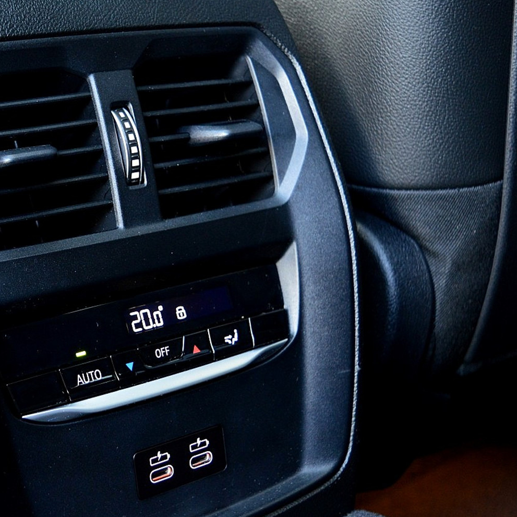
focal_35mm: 57
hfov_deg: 29.2
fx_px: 960
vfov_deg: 30.1
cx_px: 74
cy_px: 233
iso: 800
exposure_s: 1/20
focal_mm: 23
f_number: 3.8
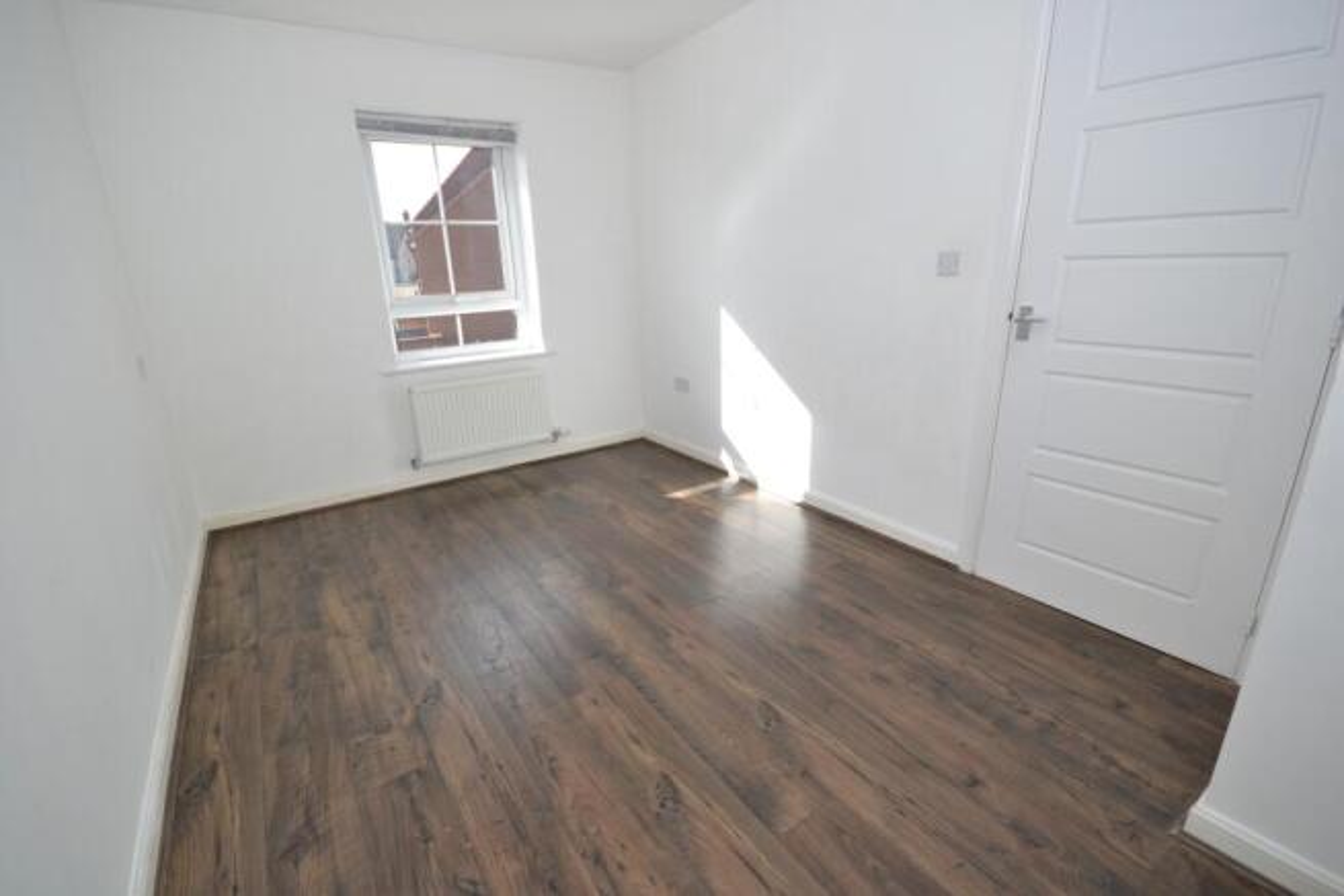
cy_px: 448
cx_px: 672
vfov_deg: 77.4
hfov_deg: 100.4
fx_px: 560
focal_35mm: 15
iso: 180
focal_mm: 10
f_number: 5.6
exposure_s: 1/125
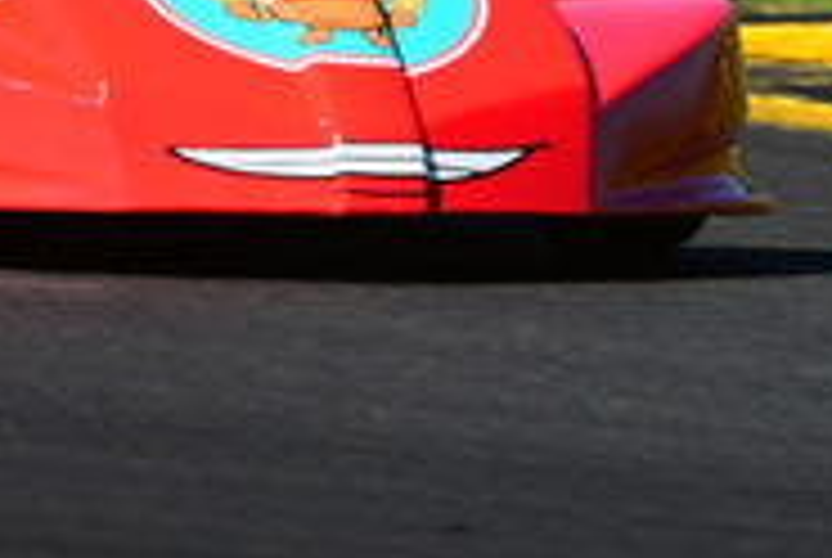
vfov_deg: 0.4
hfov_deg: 0.6
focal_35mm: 3240
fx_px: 74999
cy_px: -500
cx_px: 103
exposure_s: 1/640
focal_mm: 500
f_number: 11
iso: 400
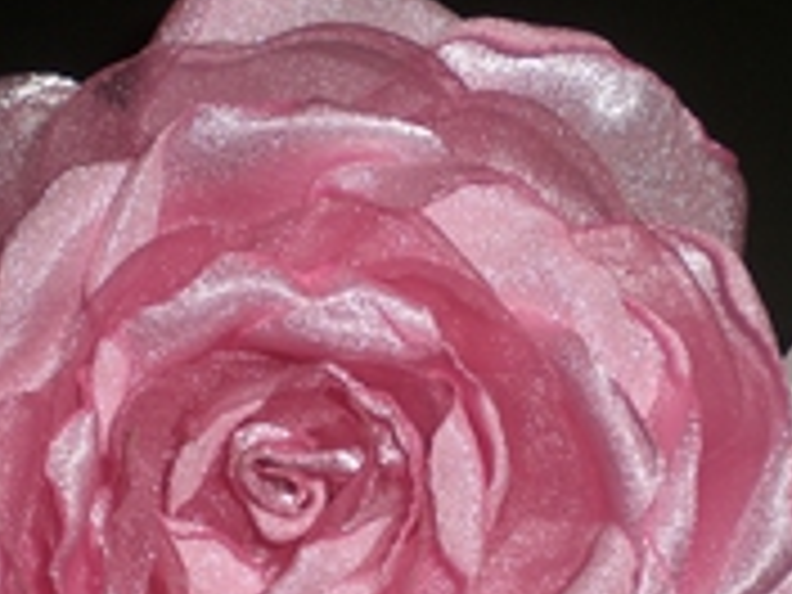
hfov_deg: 20.2
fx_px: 2219
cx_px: 333
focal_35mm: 97
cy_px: 644
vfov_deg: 14.9
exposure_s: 1/60
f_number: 3.1
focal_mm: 6.3
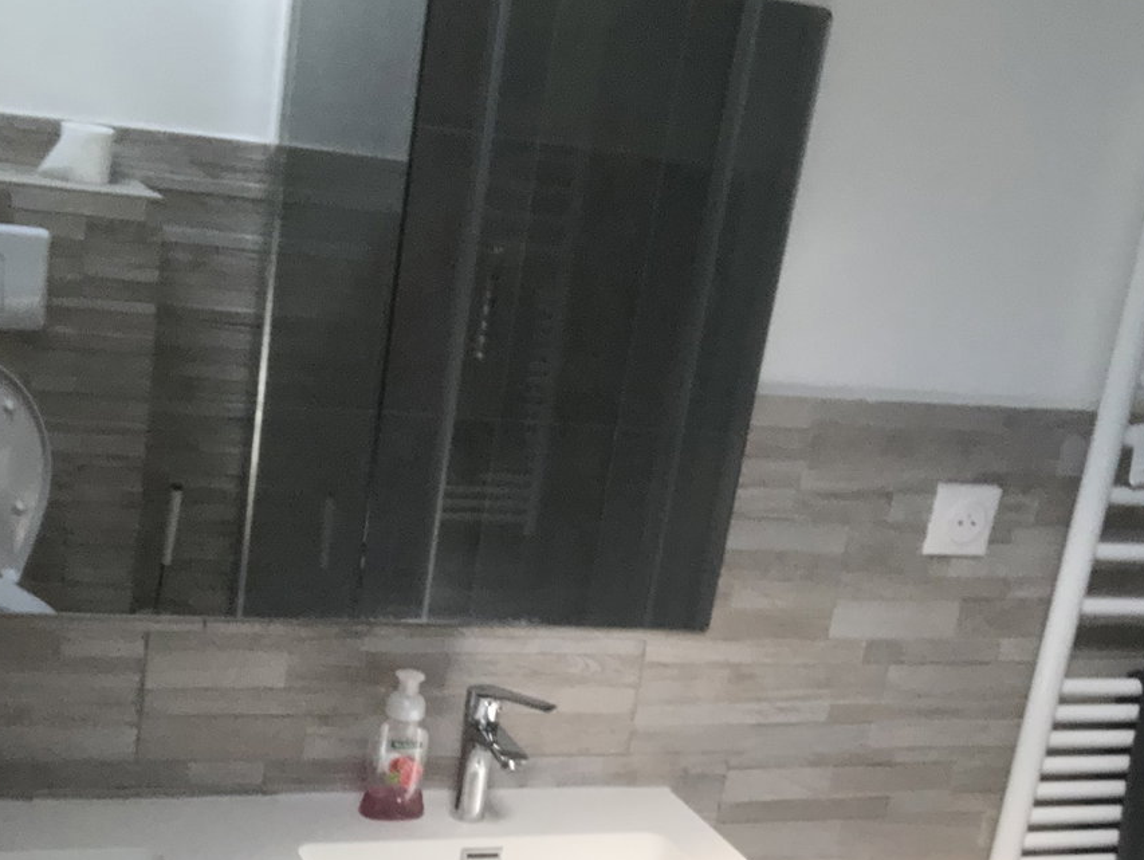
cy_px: 759
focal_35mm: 60
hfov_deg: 32.1
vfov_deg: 23.8
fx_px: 1984
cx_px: 519
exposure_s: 1/60
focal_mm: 2.87
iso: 32
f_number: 2.2
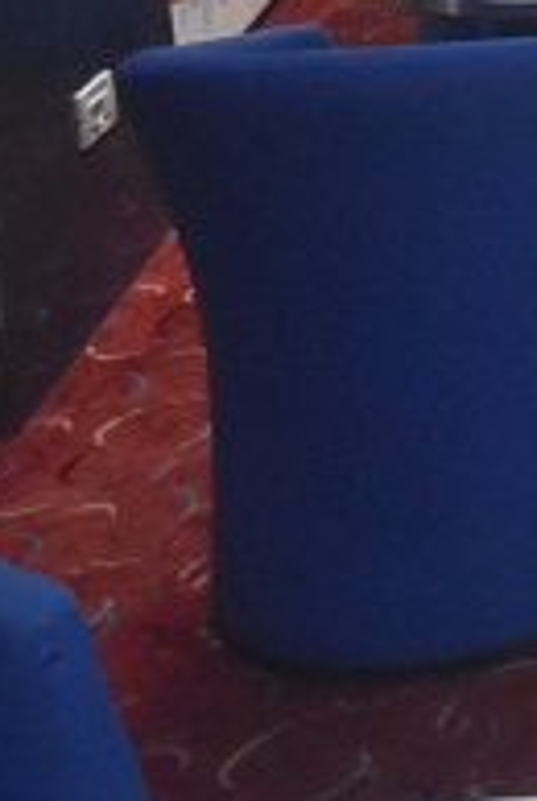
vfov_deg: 21.5
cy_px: -396
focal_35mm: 79
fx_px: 1761
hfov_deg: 10.6
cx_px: 1694
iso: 4000
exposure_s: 1/60
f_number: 4
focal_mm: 10
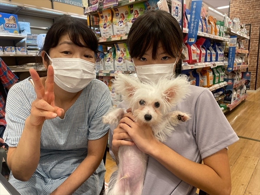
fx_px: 195
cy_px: 98
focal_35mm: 26
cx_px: 130
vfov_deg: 53.1
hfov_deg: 67.3
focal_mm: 4.2
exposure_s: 1/120
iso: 100
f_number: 1.6
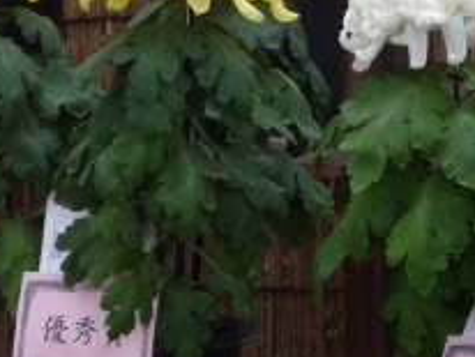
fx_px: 3173
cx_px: 503
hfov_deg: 8.5
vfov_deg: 6.4
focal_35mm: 231
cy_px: -41
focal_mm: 13.2
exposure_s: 1/60
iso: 320
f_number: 4.9
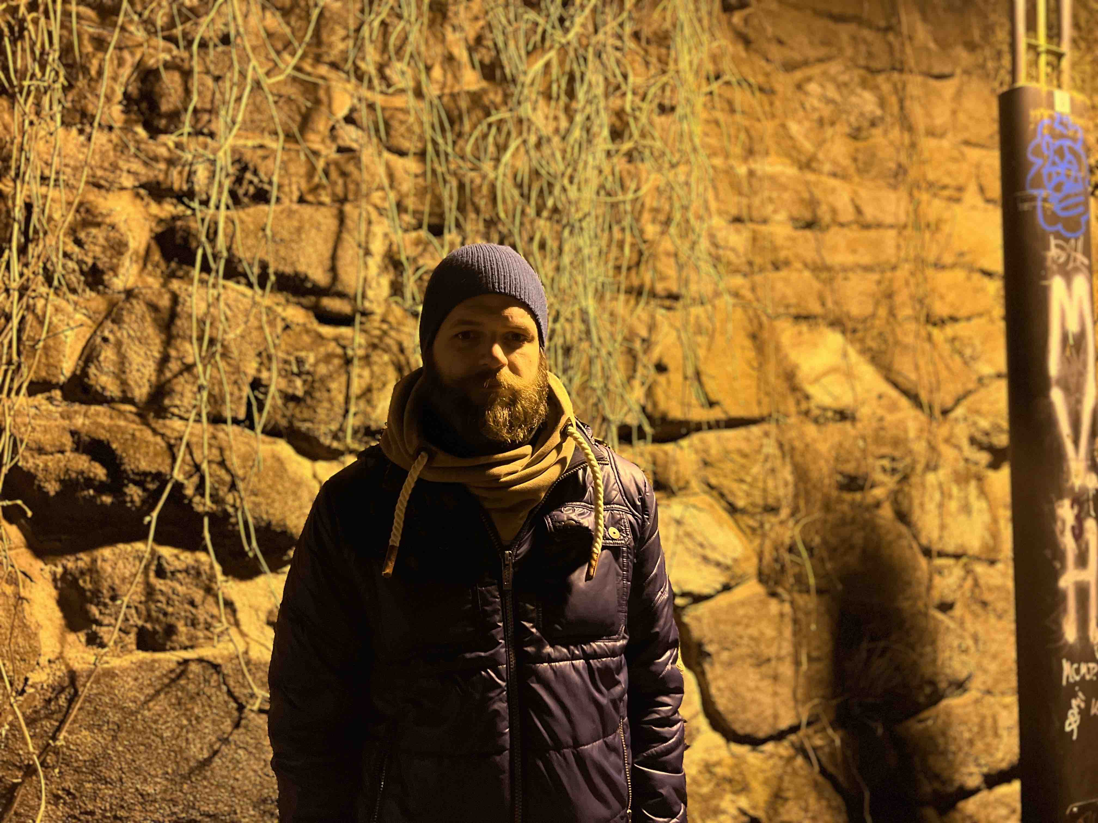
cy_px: 412
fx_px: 825
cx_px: 549
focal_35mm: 26
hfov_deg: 67.3
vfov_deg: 53.1
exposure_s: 1/25
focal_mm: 5.7
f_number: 1.5
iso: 500
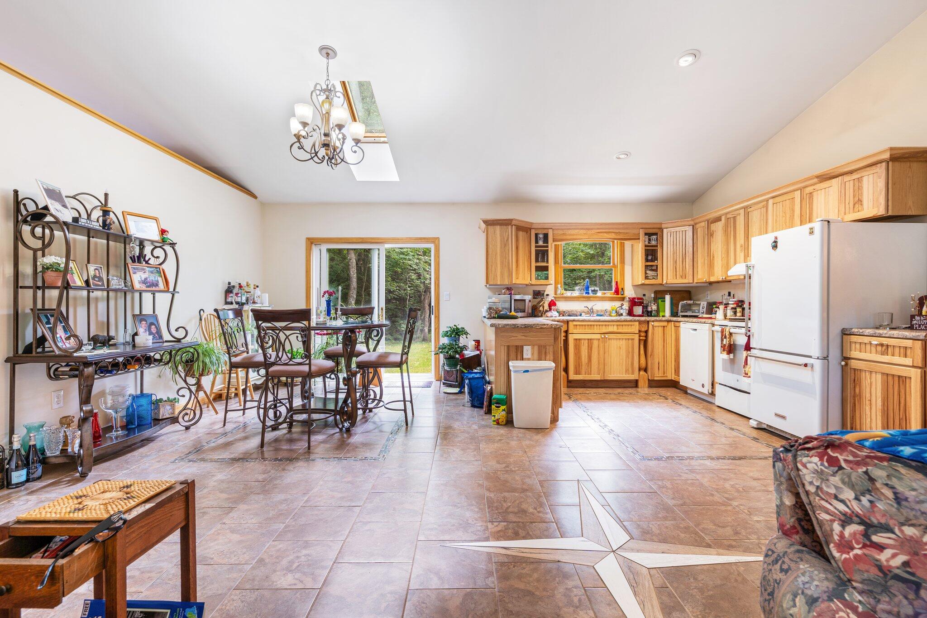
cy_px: 309
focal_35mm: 16
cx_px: 464
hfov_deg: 96.7
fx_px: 412
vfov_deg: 73.7
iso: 100
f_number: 9
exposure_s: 1.3
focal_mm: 16
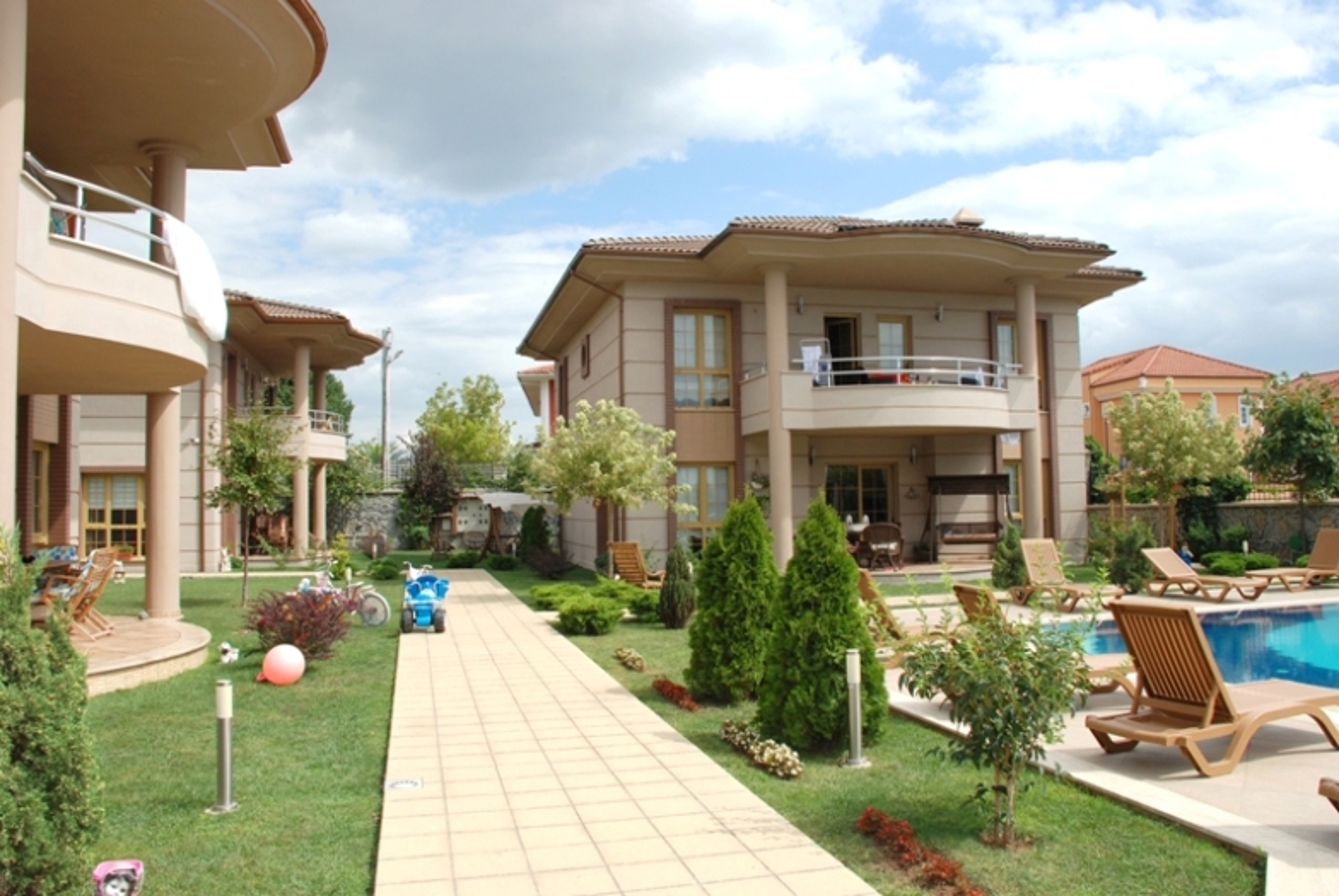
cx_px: 670
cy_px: 448
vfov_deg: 48.1
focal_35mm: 27
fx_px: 1006
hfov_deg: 67.3
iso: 160
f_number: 9
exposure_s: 1/200
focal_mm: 18
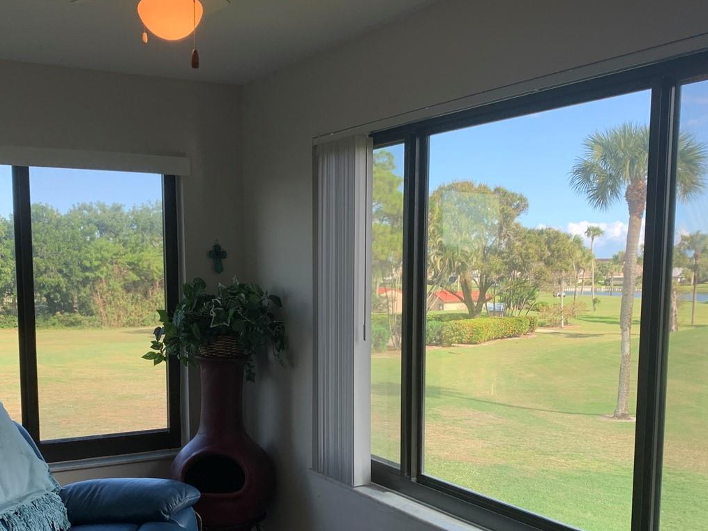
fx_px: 838
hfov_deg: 45.7
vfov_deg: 34.6
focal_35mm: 41
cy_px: 381
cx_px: 323
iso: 25
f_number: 1.8
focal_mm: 4.25
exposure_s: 1/229
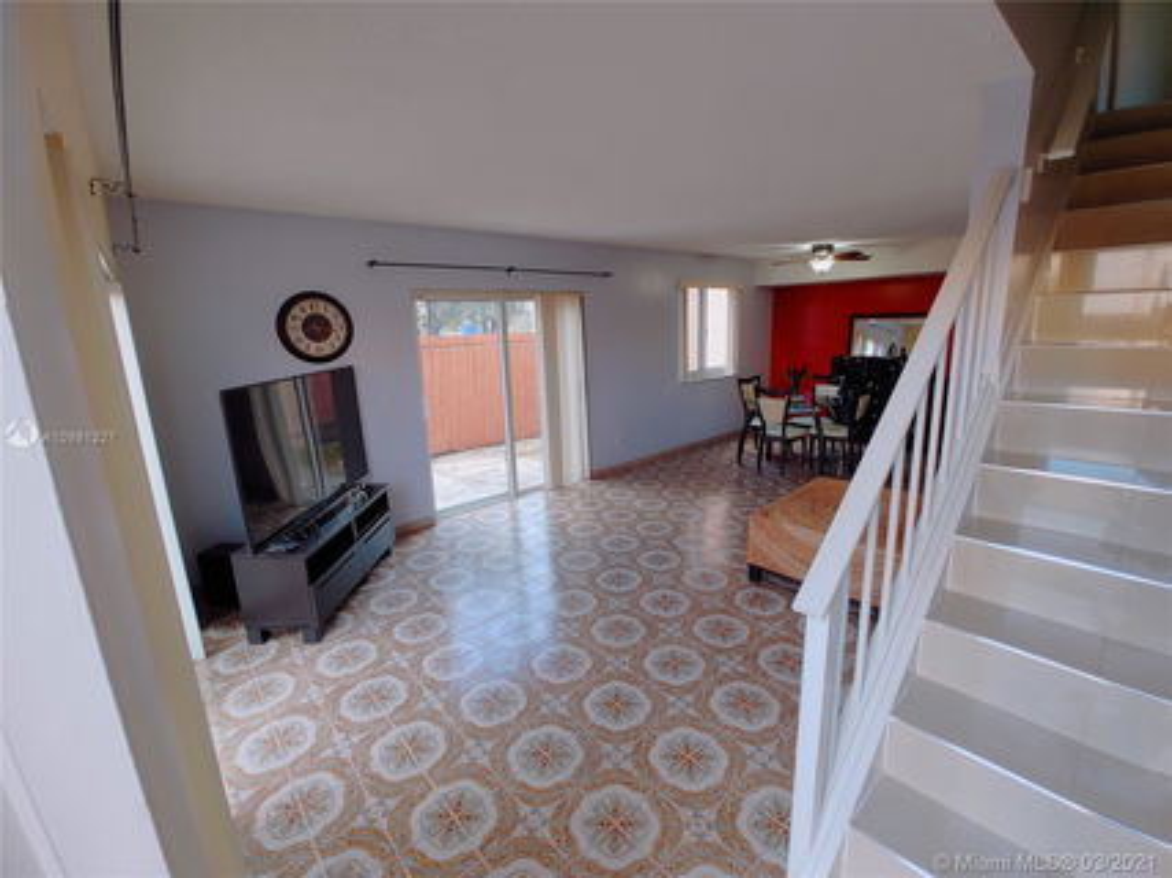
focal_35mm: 15
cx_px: 586
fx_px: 508
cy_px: 439
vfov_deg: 81.7
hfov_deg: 98.2
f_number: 1.9
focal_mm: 1.78
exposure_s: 1/30
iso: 150
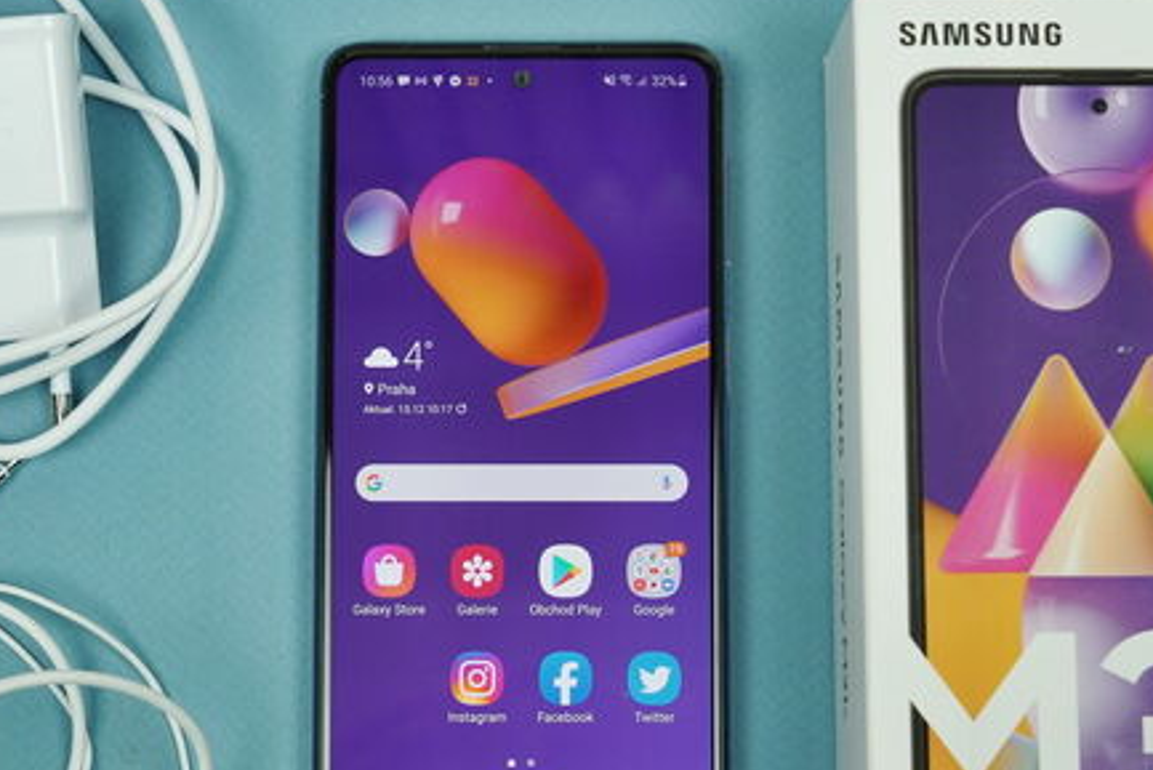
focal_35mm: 86
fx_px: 2755
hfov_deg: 23.6
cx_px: 519
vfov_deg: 15.9
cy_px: 482
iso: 800
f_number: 7.1
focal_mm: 45
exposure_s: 1/125
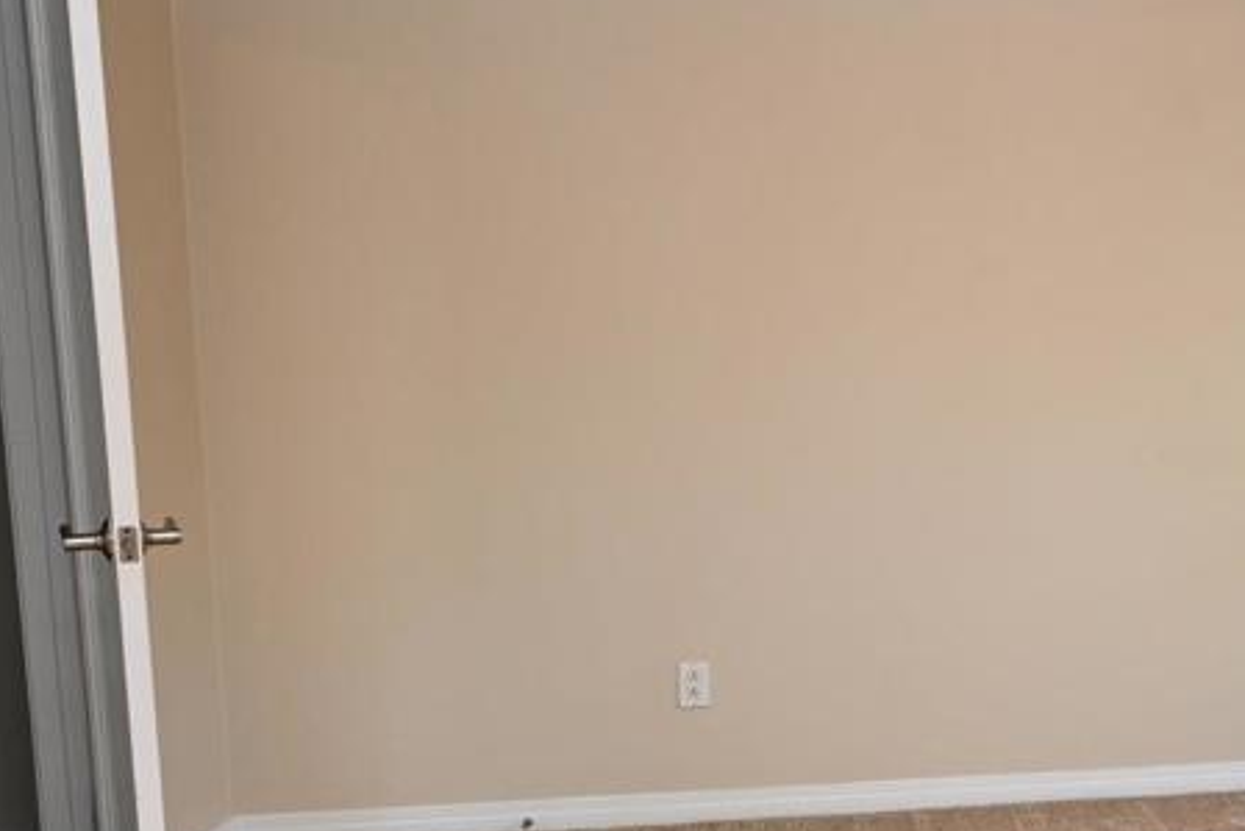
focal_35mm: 48
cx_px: 1364
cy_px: 527
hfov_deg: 35.3
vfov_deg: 28.0
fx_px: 1660
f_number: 5.6
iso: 560
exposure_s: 1/60
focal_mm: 14
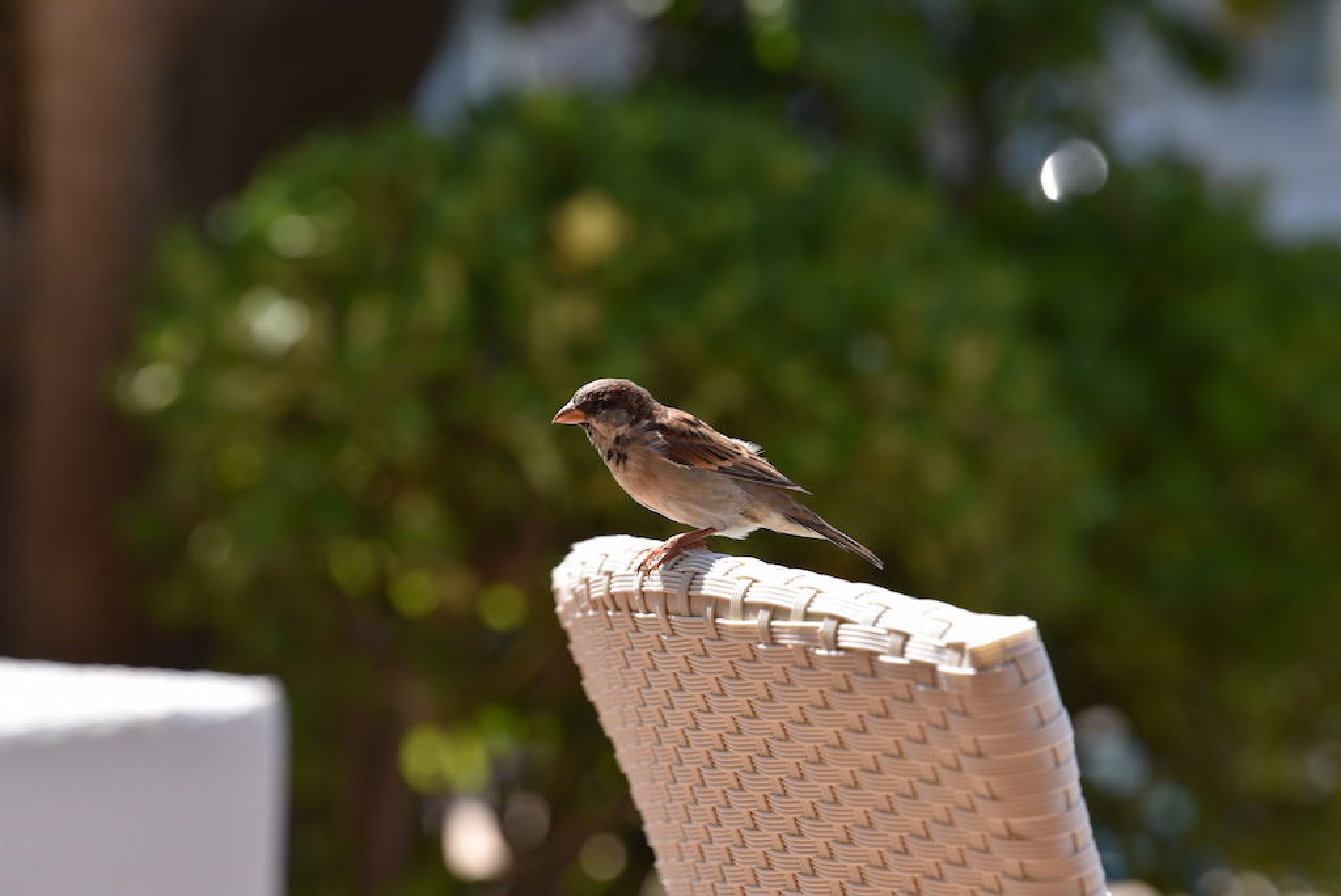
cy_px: 448
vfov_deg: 6.9
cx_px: 670
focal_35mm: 200
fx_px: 7454
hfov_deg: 10.3
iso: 200
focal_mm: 200
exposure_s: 1/500
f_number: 5.6
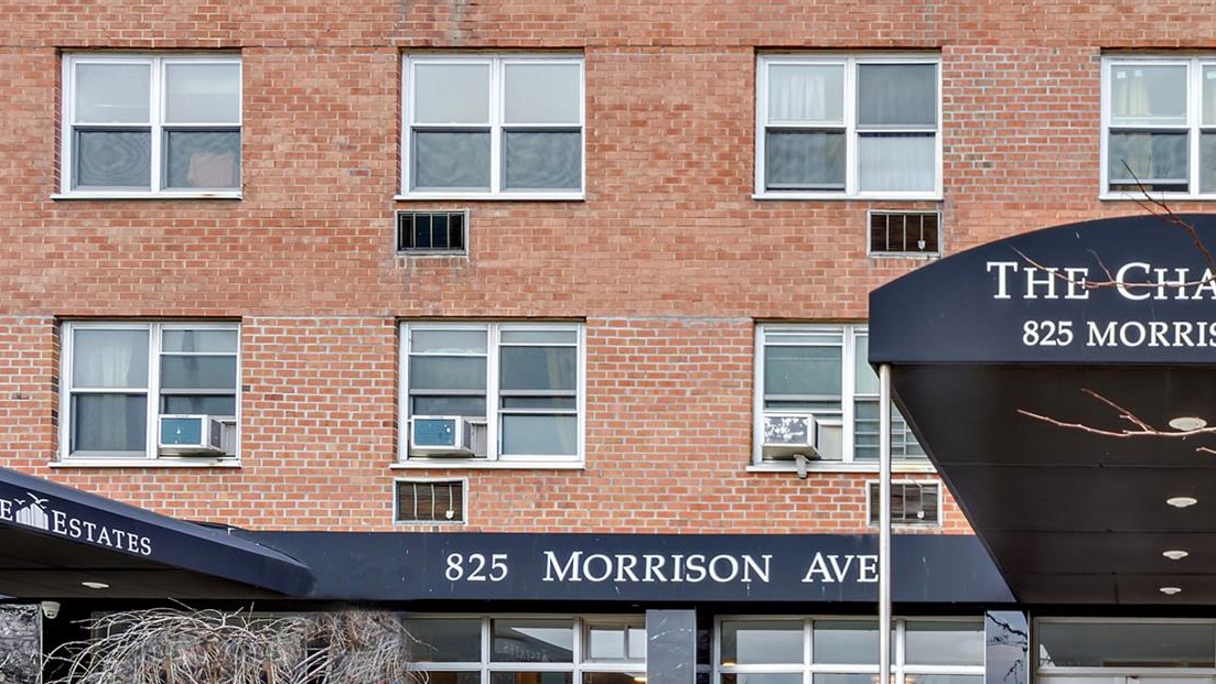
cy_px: 533
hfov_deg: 50.5
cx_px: 1083
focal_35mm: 35
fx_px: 1129
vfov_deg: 32.9
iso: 100
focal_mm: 12
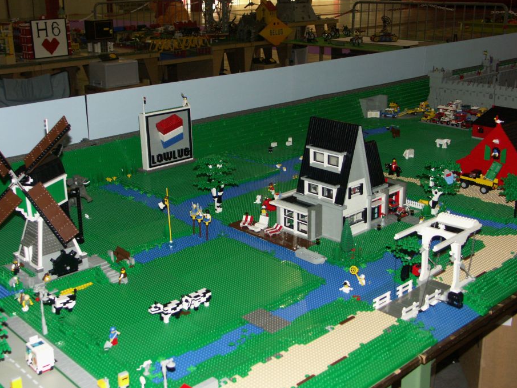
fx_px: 642
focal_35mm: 43
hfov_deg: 43.8
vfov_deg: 33.6
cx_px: 237
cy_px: 186
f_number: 2.8
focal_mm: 9.7
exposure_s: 1/50
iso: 200
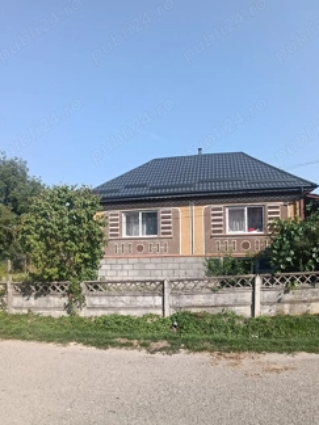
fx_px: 258
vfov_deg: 78.2
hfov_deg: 63.3
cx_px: 177
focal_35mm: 21
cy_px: 252
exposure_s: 1/710
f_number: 2.2
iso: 102
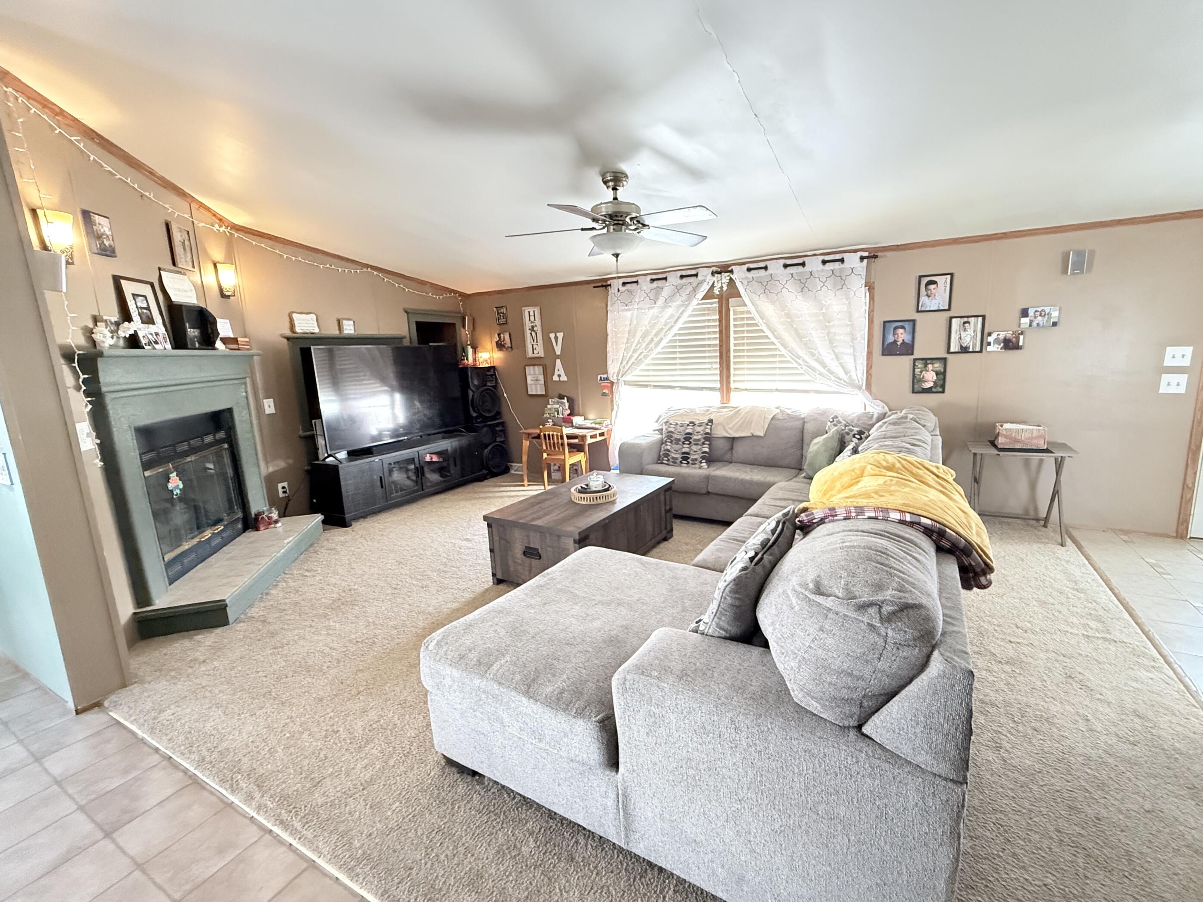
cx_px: 638
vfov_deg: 81.7
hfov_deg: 98.0
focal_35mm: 15
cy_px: 438
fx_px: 521
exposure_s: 1/60
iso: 800
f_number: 2.2
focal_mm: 2.22
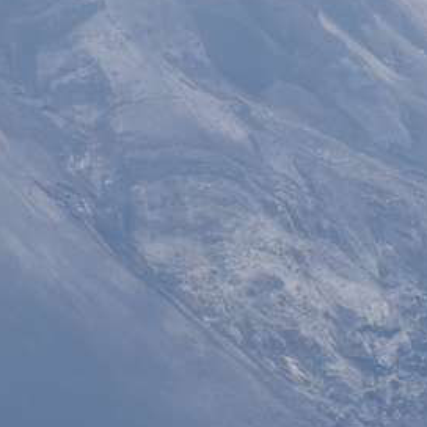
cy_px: 173
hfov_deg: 1.5
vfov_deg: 1.5
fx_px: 16733
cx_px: 122
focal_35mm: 1199
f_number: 7.1
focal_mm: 300
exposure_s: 1/640
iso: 100
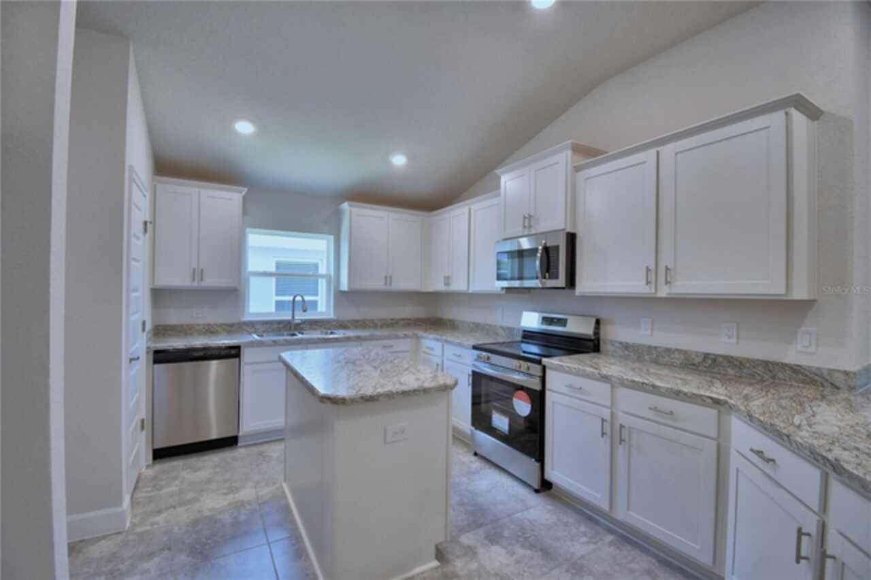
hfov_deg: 100.4
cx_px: 436
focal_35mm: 15
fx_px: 363
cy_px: 290
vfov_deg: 77.3
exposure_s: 1/60
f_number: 4.5
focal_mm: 10
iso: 400
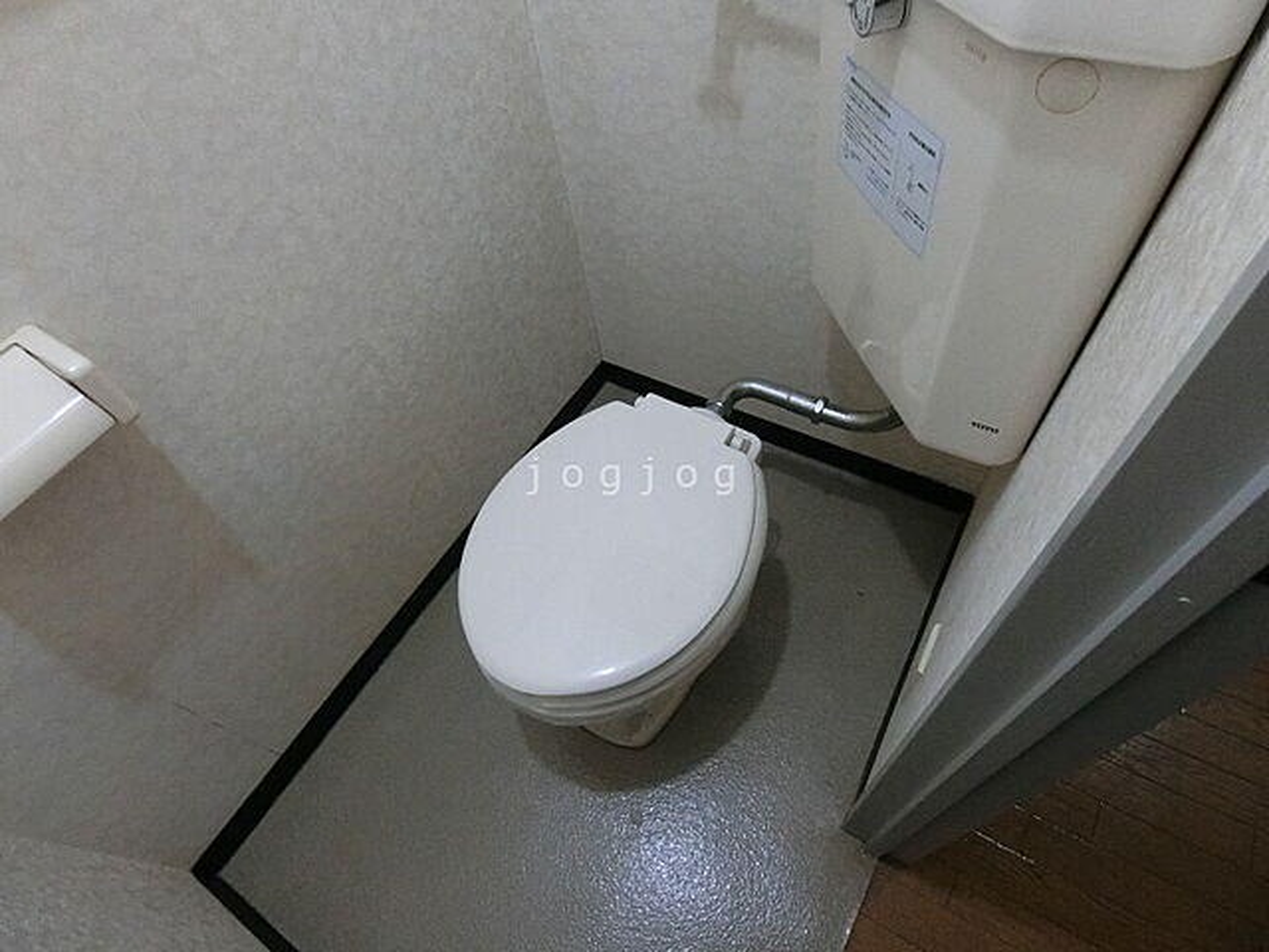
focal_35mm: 19
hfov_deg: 84.7
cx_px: 634
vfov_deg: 68.7
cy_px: 476
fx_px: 697
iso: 1600
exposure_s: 1/160
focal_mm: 4.06
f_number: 2.7
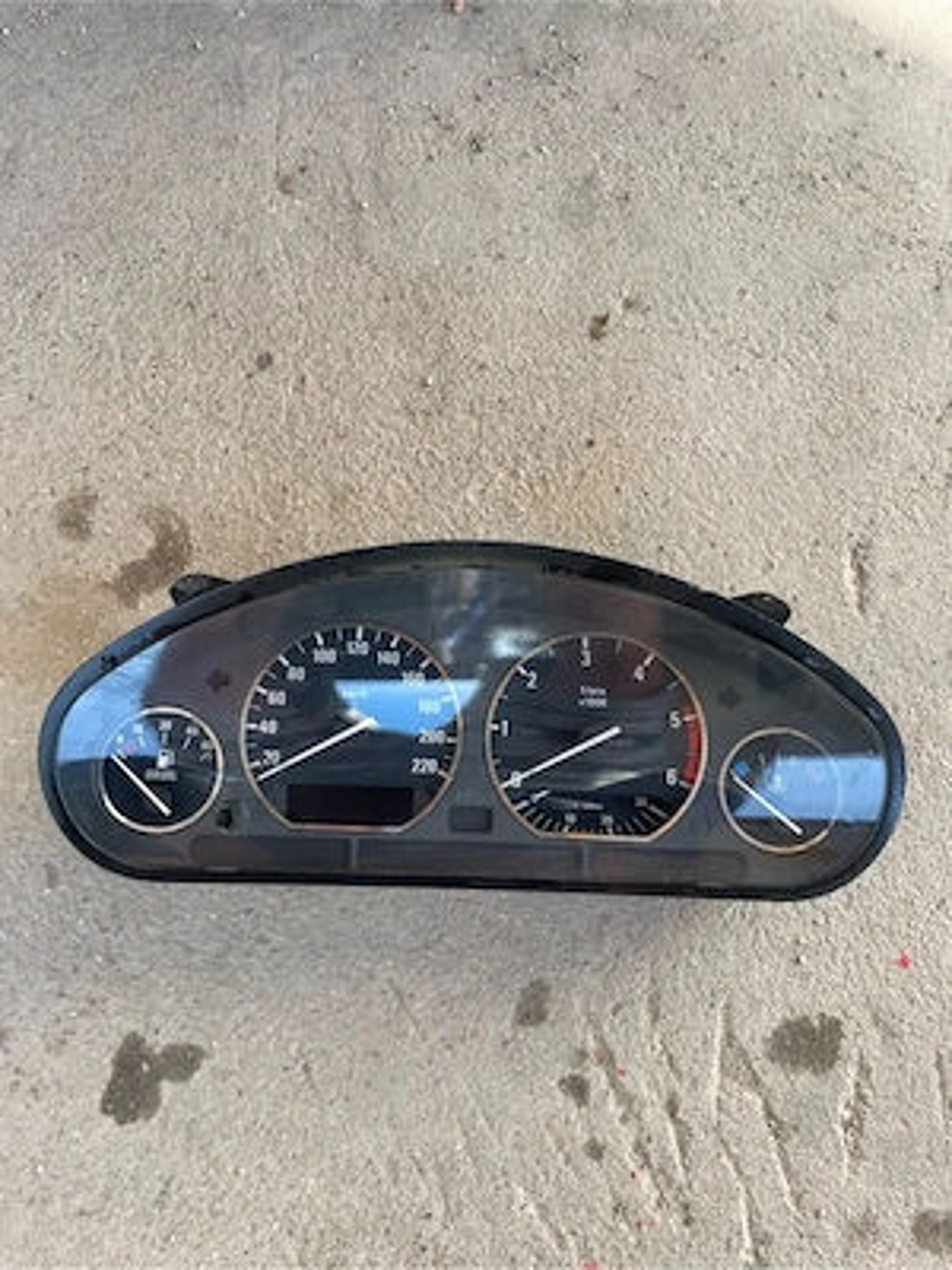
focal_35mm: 26
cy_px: 635
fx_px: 953
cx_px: 476
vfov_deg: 67.3
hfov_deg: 53.1
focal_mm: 4.2
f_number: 1.6
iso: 32
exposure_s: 1/171
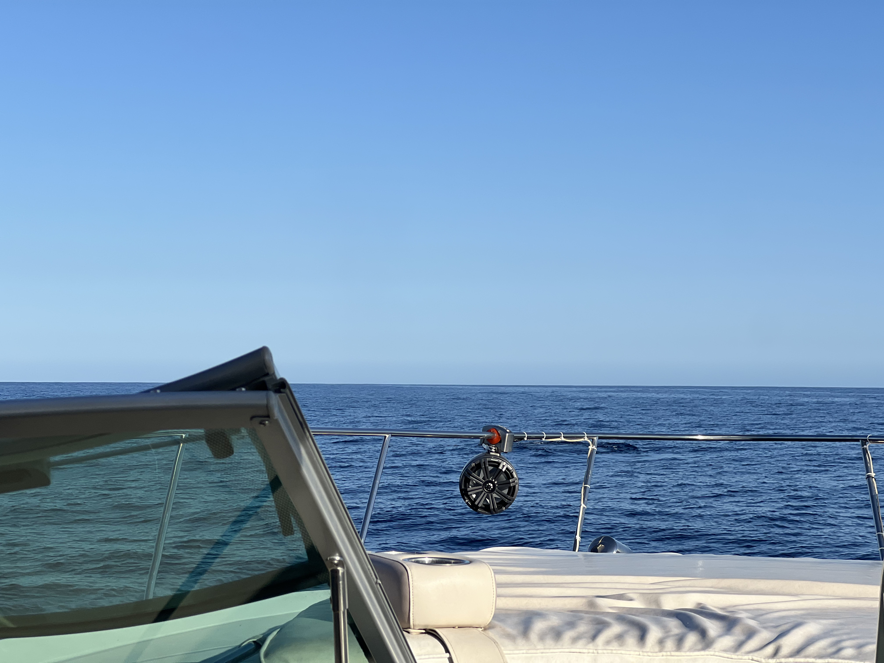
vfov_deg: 19.1
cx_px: 442
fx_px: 1966
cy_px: 332
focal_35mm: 77
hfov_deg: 25.3
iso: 32
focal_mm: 9
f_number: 2.8
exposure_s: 1/1277
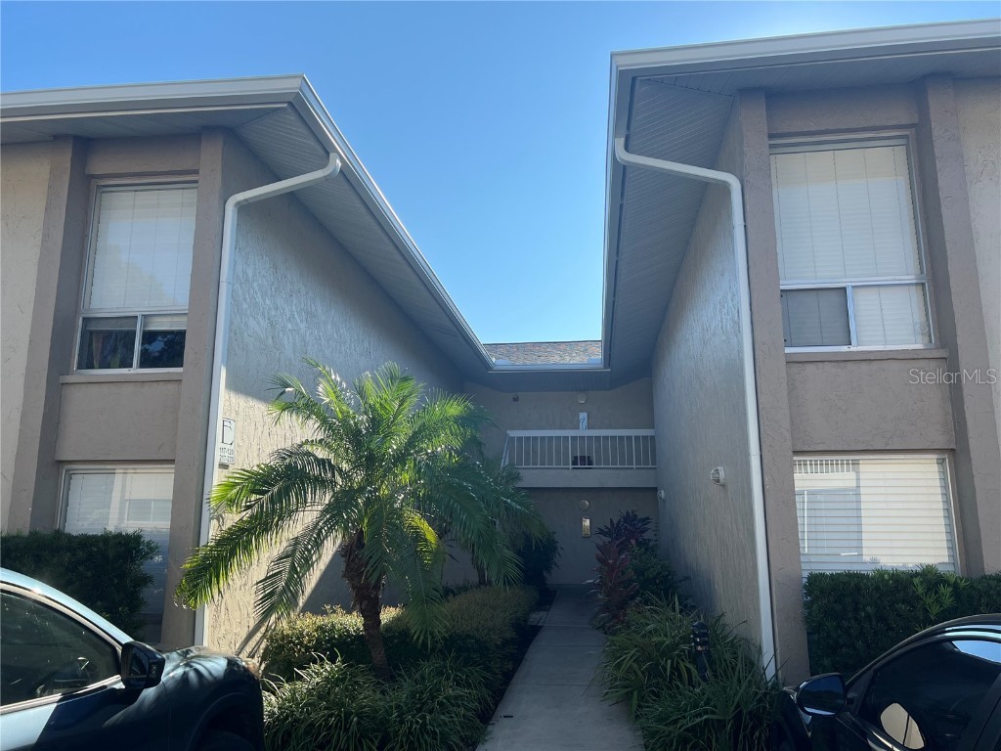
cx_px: 500
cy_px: 376
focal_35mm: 26
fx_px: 752
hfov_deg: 67.3
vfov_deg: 53.1
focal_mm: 5.7
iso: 50
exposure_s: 1/2513
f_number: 1.5
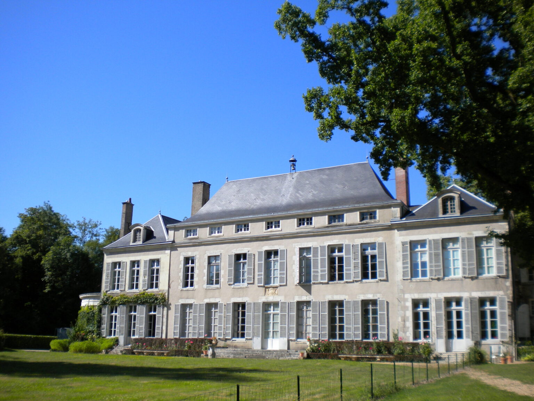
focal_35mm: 35
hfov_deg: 52.6
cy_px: 200
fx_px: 540
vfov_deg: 40.7
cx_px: 267
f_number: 4.6
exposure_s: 1/646
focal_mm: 6.3
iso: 80
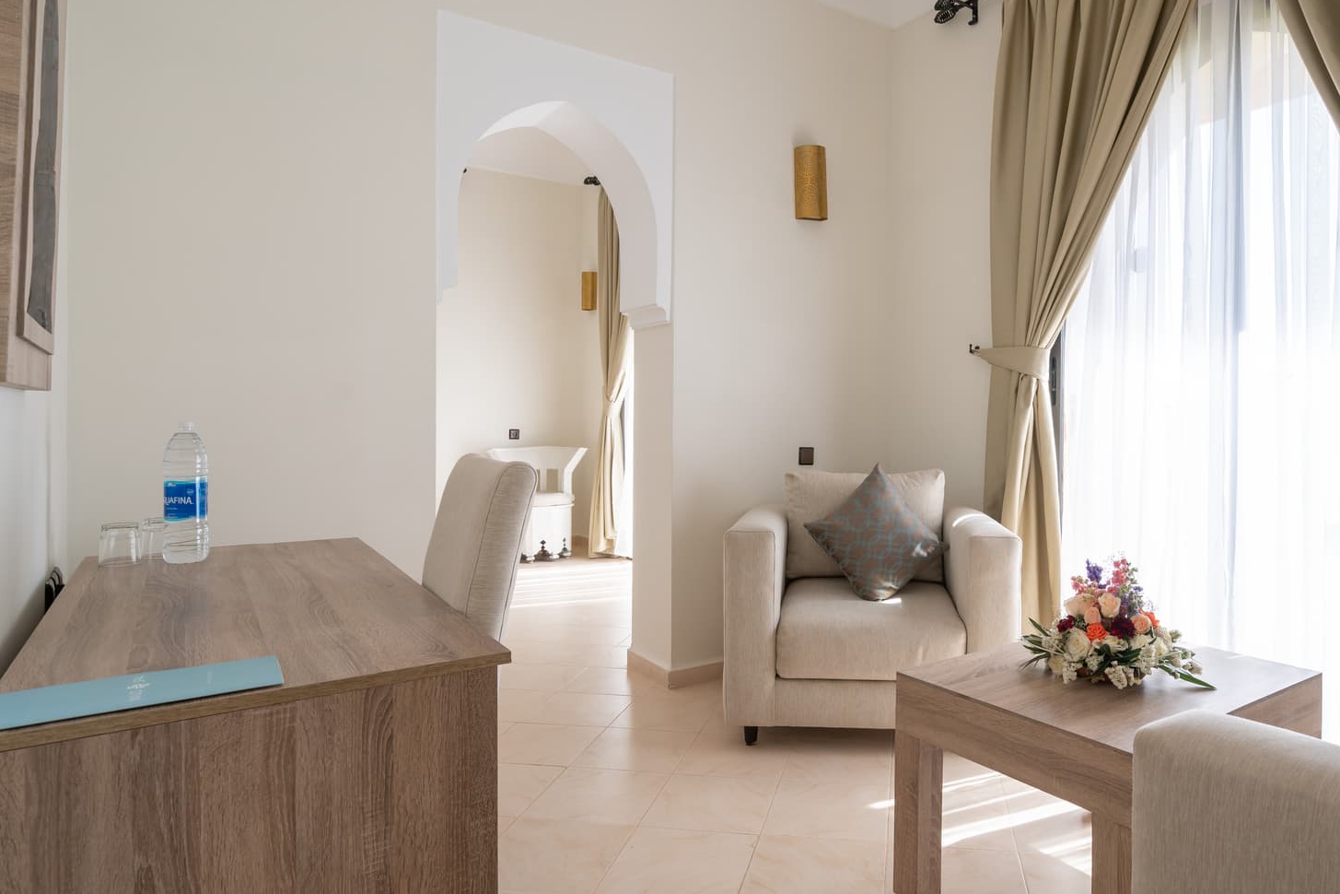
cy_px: 418
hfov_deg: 77.5
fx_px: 819
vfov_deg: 57.2
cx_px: 819
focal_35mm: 22
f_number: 8
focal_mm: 16
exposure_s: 1/20
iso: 100
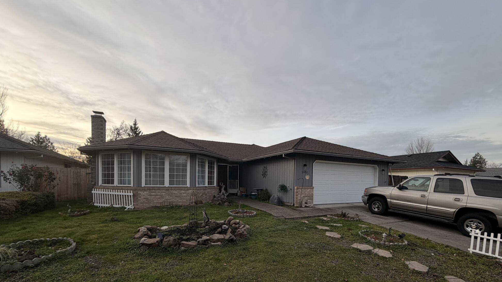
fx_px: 213
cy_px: 188
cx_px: 252
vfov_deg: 65.3
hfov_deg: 99.4
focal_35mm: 16
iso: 64
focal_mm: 2.22
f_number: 2.2
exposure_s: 1/490
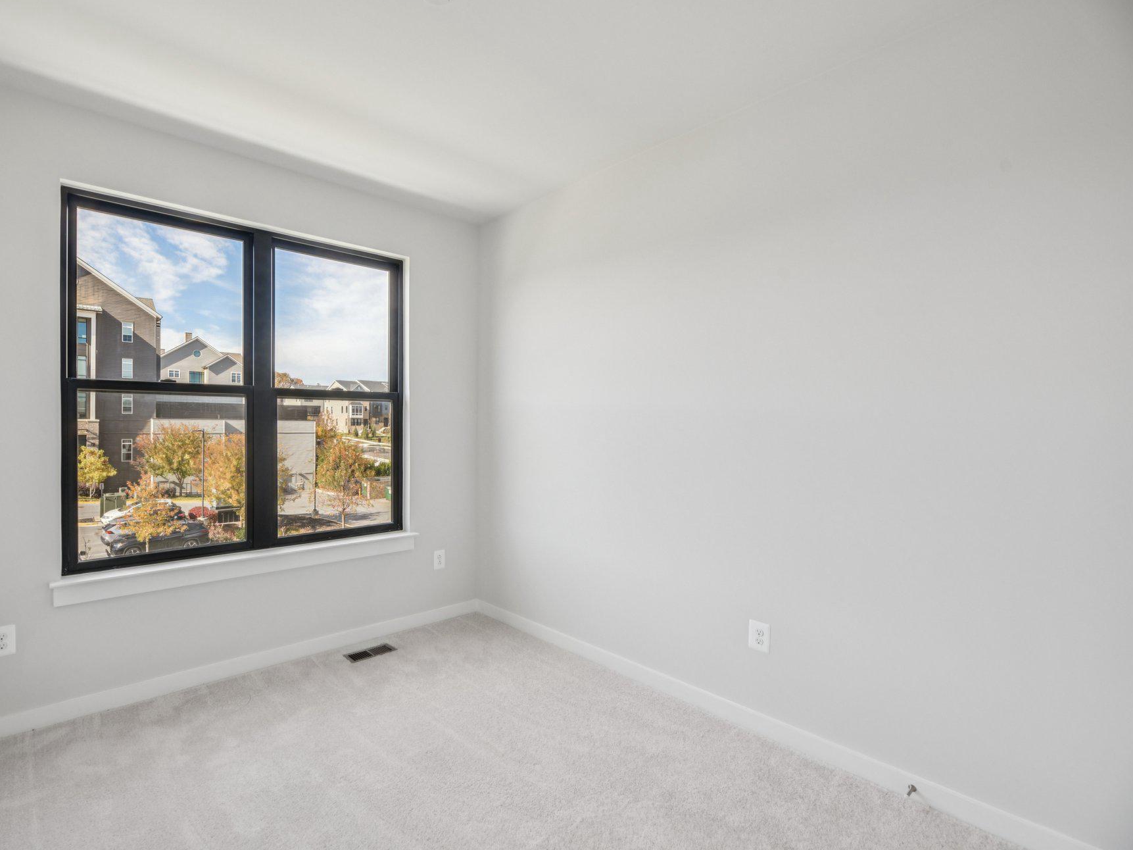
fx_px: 524
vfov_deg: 78.1
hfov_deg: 93.7
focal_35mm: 16
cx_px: 473
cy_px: 430
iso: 100
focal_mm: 14
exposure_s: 1/40
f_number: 8
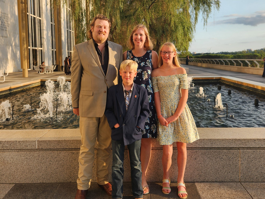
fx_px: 176
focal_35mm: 23
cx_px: 132
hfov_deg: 73.9
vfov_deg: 58.9
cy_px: 100
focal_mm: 5.4
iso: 20
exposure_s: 1/625
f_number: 1.8
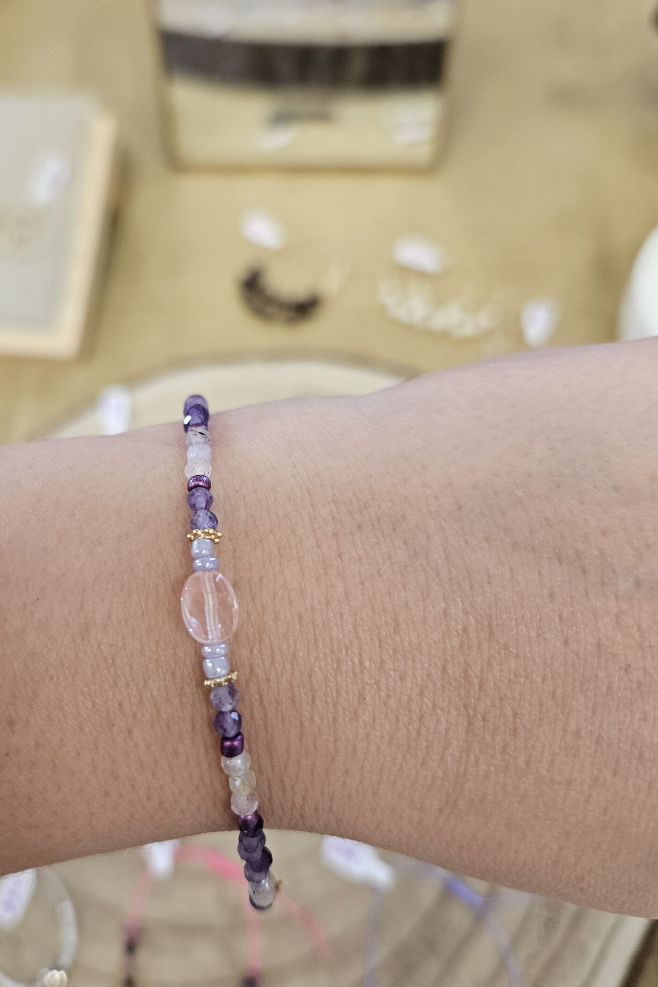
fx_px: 795
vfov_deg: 63.7
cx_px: 225
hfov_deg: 44.4
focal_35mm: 29
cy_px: 485
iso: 160
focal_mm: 5.4
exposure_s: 1/100
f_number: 1.8
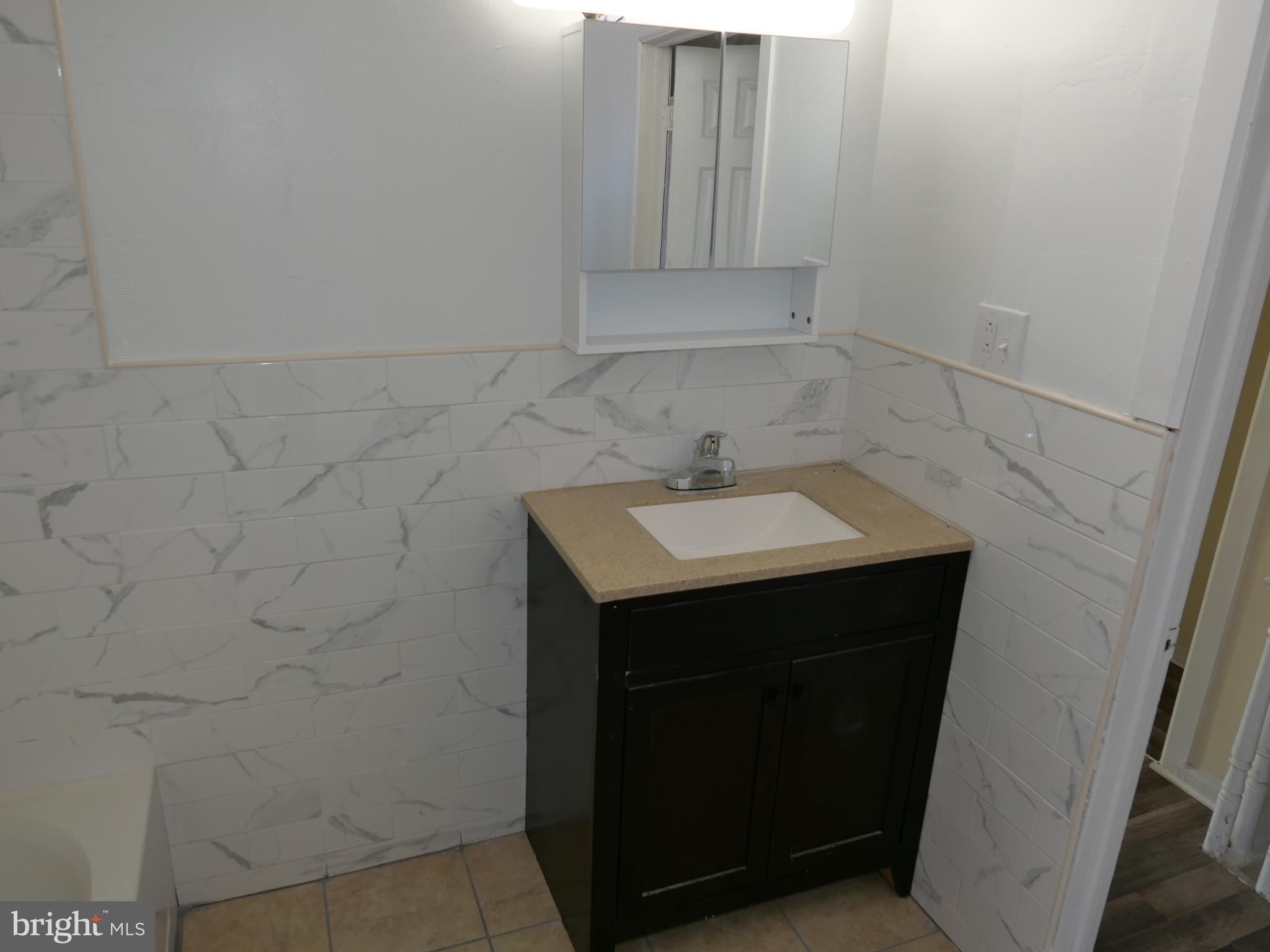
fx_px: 881
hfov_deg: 71.6
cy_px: 476
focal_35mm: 24
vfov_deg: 56.8
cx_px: 635
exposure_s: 1/125
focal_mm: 10.9
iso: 200
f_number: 2.5
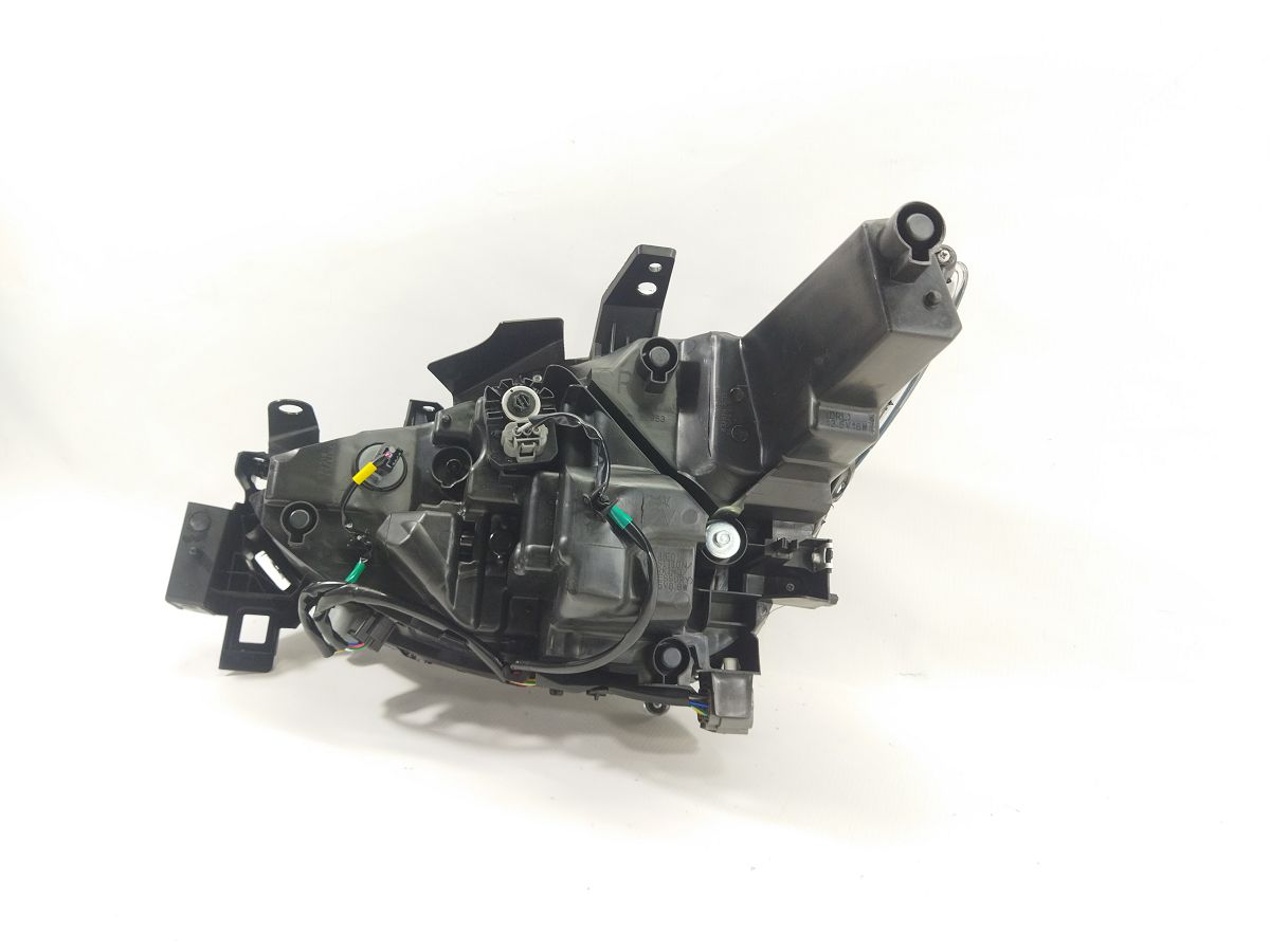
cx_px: 635
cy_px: 476
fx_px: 991
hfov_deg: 65.3
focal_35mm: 27
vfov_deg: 51.4
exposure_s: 1/50
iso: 122
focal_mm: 4.71
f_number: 1.79
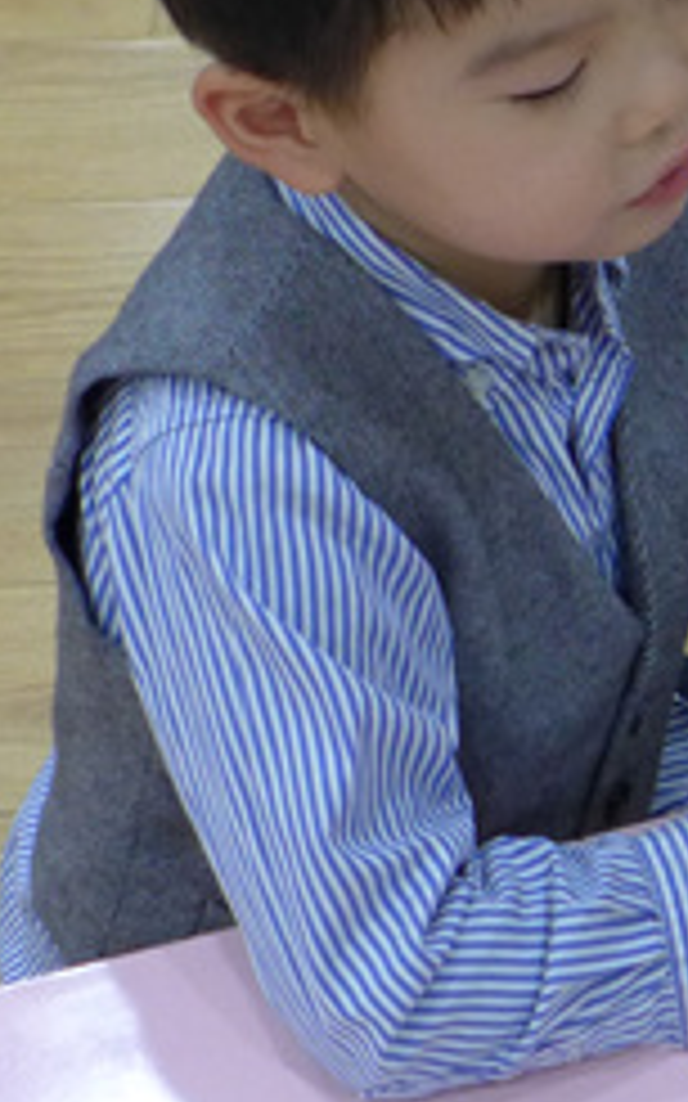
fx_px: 4473
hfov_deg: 8.5
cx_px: 1214
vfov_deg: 13.9
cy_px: 54
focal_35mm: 149
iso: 400
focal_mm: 8.4
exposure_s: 1/320
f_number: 1.8
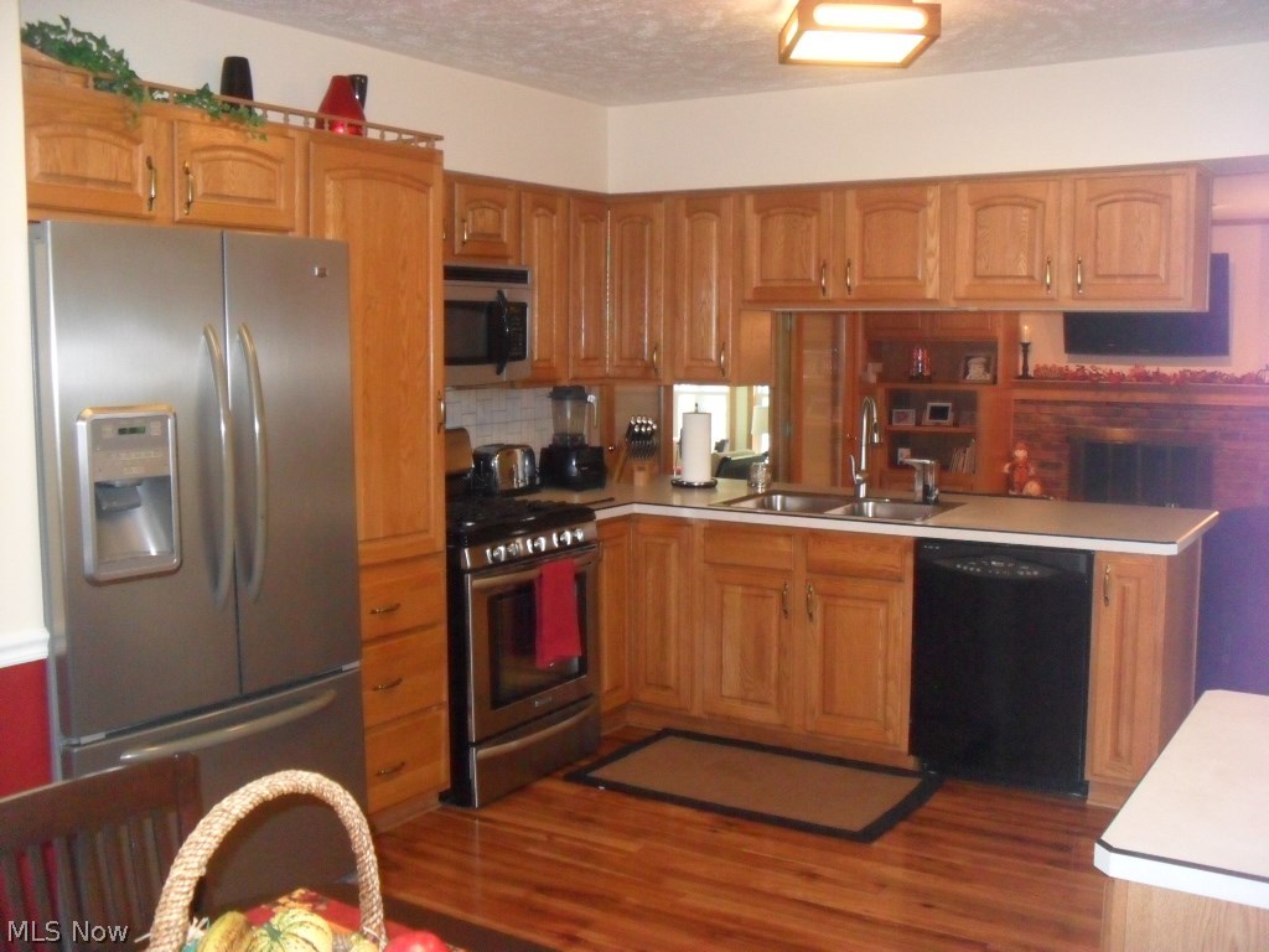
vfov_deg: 40.7
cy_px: 476
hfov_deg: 52.6
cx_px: 634
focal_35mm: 35
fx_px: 1283
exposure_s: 1/45
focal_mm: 6.3
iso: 400
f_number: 3
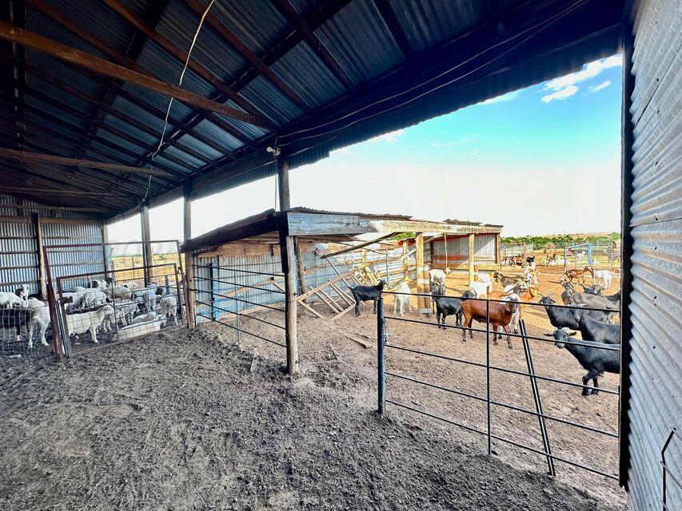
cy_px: 256
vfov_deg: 85.7
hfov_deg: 102.1
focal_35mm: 14
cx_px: 341
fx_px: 276
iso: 50
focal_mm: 2.22
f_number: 2.2
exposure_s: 1/99
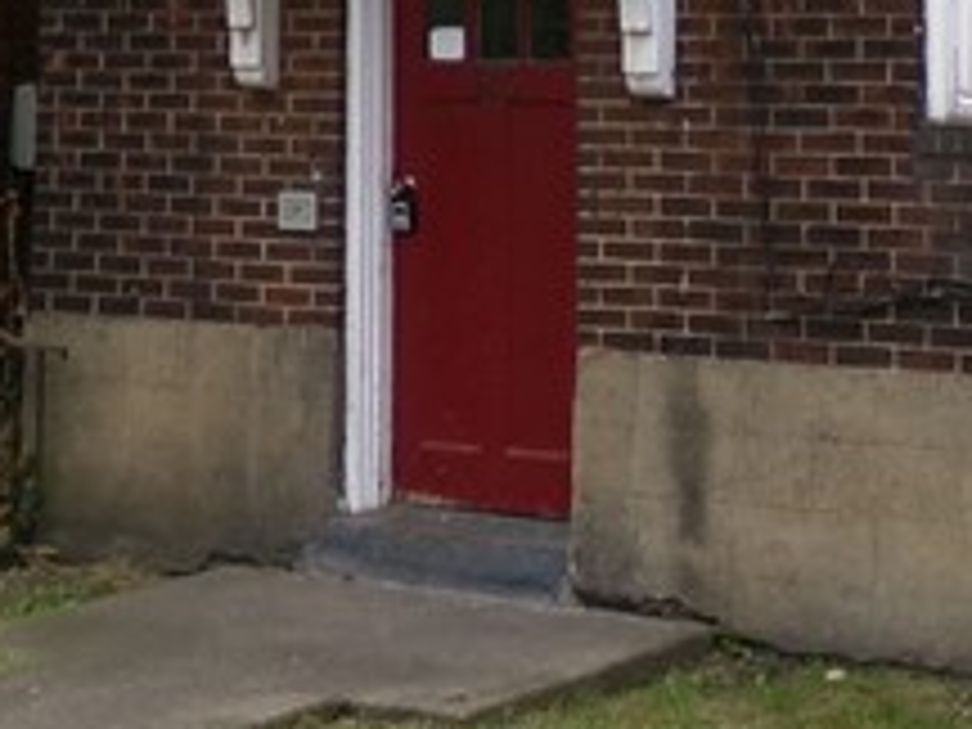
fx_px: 3201
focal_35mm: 114
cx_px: 909
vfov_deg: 11.9
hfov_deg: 17.0
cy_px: -608
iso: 100
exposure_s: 1/340
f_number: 3.7
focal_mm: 4.3
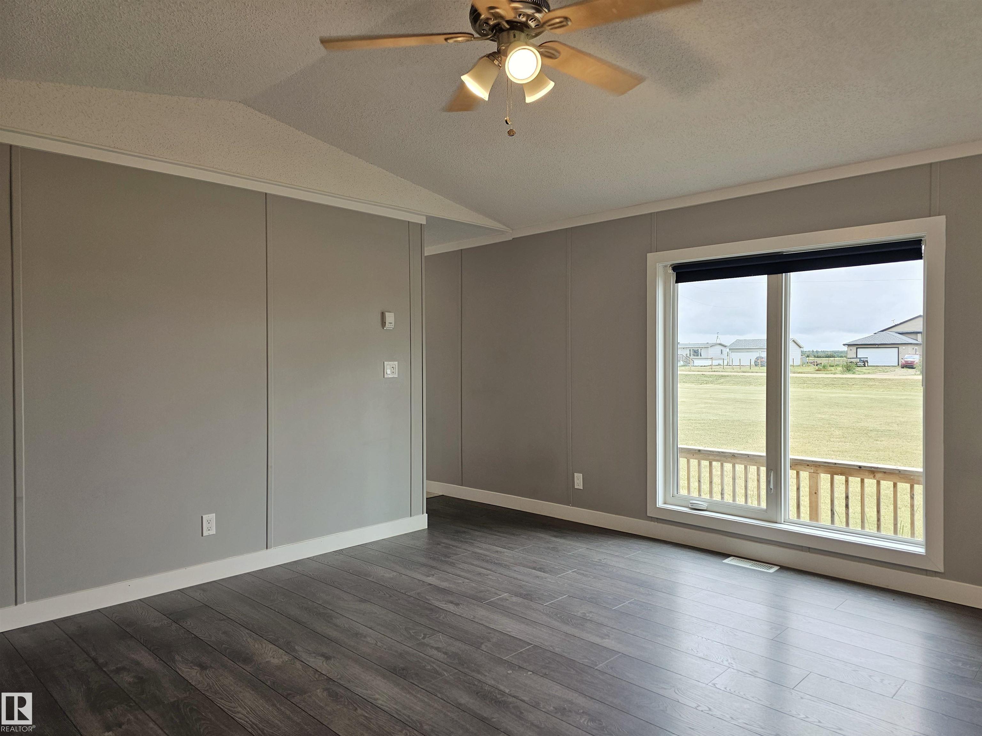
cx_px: 491
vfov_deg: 58.9
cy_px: 368
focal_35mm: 23
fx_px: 652
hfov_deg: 73.9
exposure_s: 1/120
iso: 40
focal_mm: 6.3
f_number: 1.7
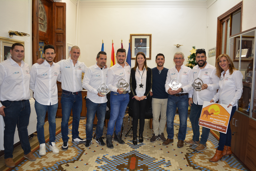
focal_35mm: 27
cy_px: 86
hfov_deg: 67.3
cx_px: 128
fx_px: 192
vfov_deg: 48.0
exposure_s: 1/60
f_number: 4
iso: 400
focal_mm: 18
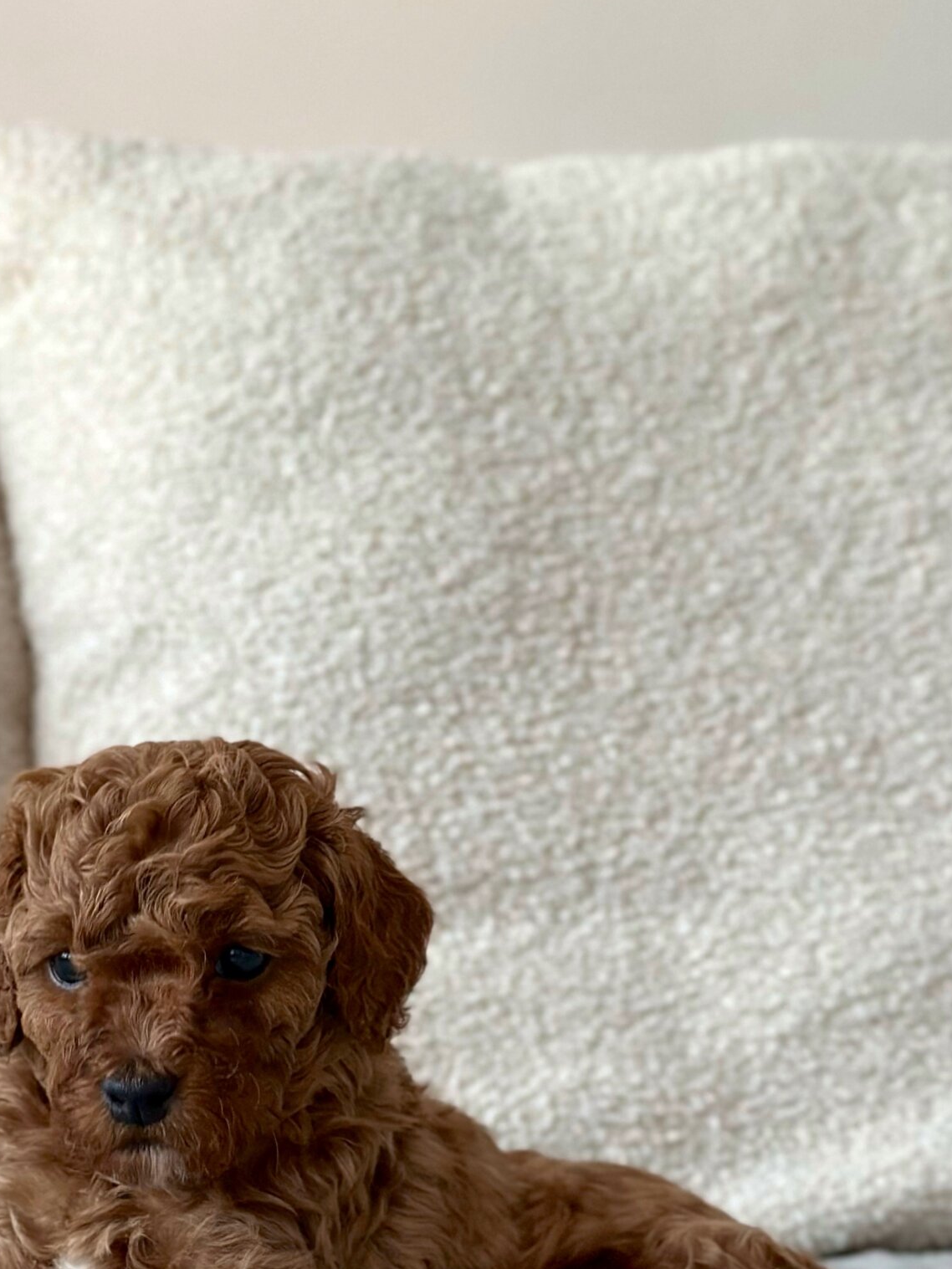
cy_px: 756
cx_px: 285
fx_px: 2970
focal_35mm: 81
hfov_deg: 18.1
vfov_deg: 24.1
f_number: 1.8
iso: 500
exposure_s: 1/40
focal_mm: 6.86
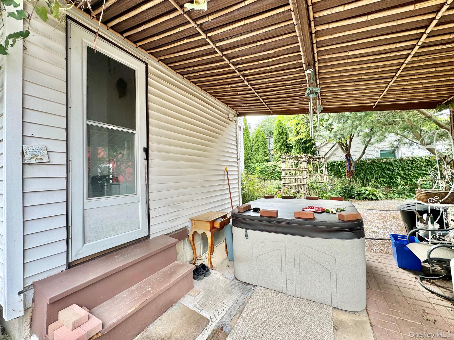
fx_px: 184
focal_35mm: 14
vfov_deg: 85.7
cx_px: 227
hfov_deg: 102.1
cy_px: 170
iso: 40
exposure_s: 1/127
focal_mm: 2.22
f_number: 2.2
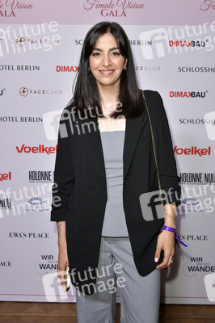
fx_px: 341
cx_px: 108
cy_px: 162
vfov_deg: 50.7
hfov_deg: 35.0
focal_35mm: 38
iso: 1250
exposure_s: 1/200
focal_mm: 38
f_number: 6.3
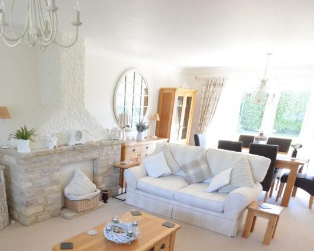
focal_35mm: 27
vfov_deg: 50.1
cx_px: 101
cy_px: 199
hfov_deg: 62.2
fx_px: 251
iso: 400
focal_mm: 10
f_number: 8
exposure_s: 1/10
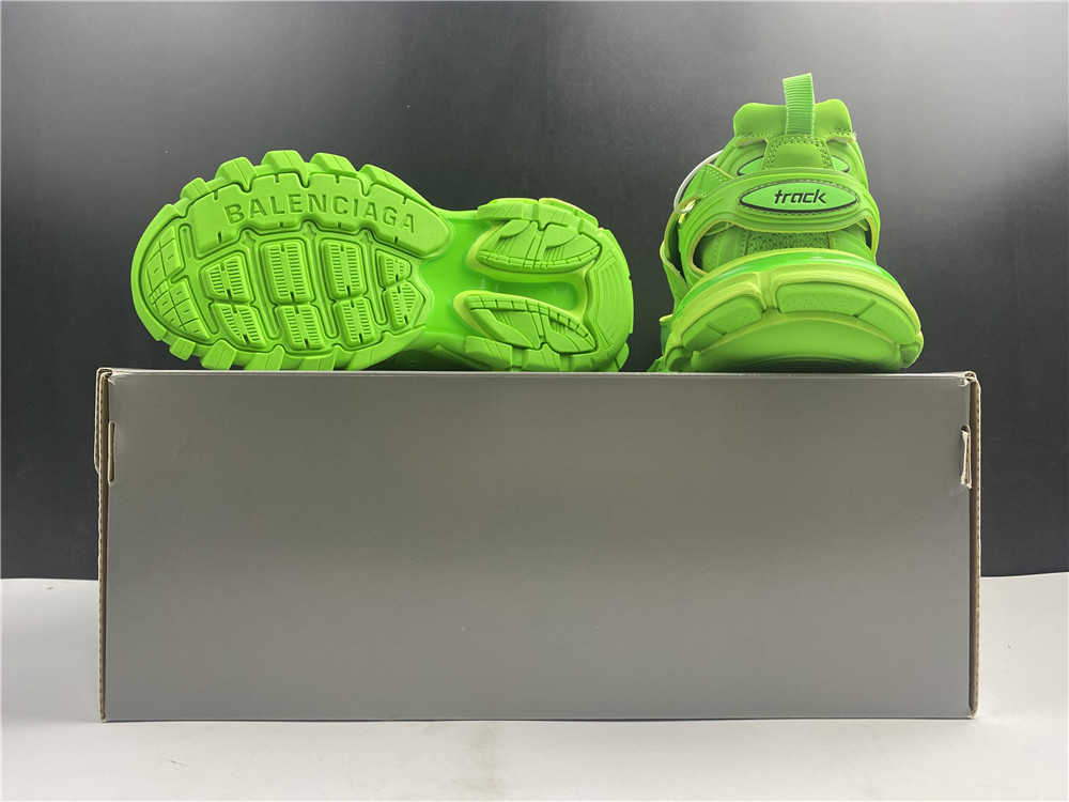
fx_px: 803
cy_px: 401
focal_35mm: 26
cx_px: 534
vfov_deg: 53.1
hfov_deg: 67.3
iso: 100
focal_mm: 4.25
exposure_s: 1/100
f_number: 1.8
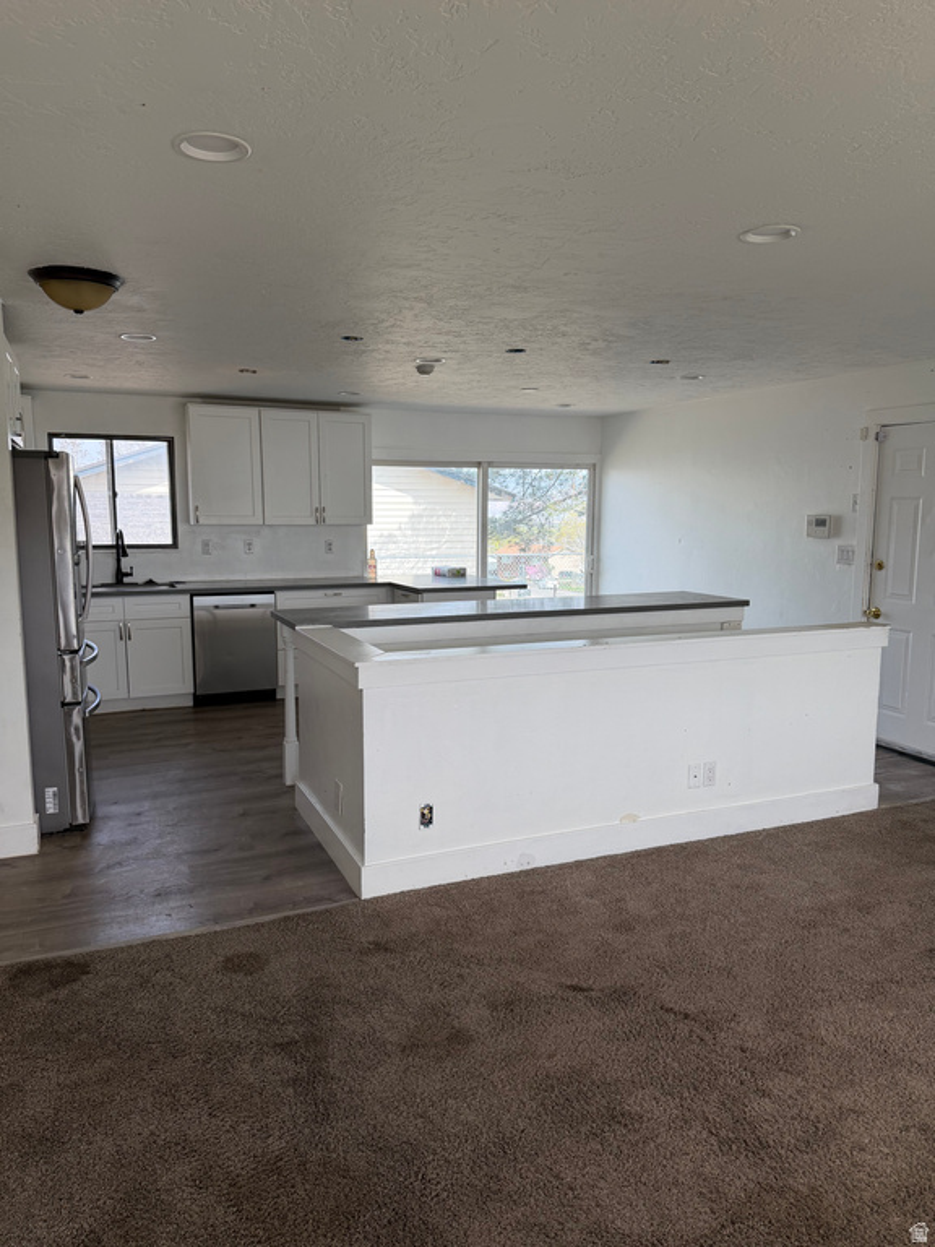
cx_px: 468
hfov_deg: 56.8
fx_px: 864
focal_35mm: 24
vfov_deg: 71.6
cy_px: 624
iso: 100
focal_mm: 6.76
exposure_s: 1/637
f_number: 1.78
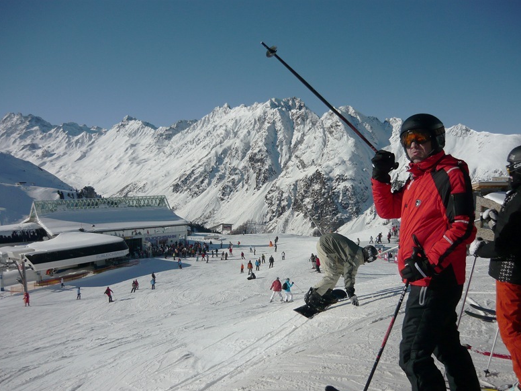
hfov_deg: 54.0
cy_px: 201
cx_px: 265
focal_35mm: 34
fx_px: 512
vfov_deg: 41.8
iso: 100
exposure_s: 1/640
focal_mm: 5.5
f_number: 8
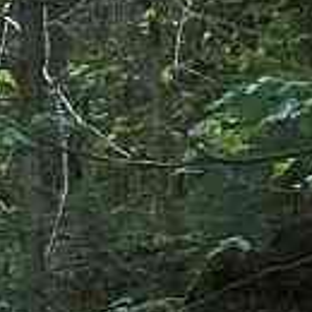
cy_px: 841
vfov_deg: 7.6
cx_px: -545
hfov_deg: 7.5
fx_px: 2141
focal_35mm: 210
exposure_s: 1/17
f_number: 2.2
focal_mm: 4.15
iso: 64
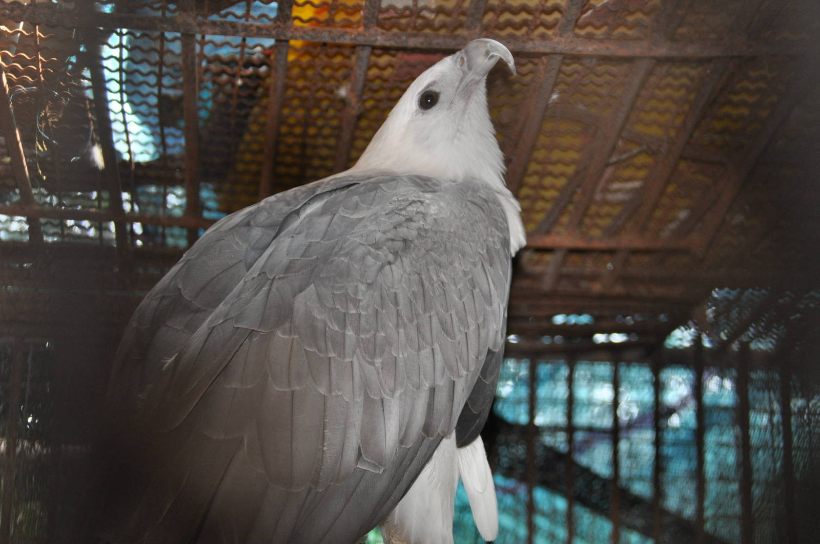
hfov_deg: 17.5
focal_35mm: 117
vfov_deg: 11.7
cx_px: 410
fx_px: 2662
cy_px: 272
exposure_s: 1/60
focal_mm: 78
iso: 800
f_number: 5.6
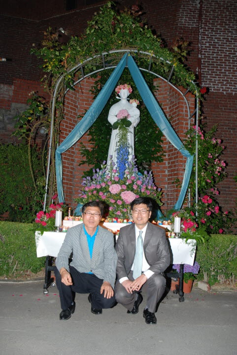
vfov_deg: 53.1
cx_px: 118
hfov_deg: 36.9
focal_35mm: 36
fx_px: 355
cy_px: 178
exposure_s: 1/60
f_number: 5.6
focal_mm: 24
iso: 200
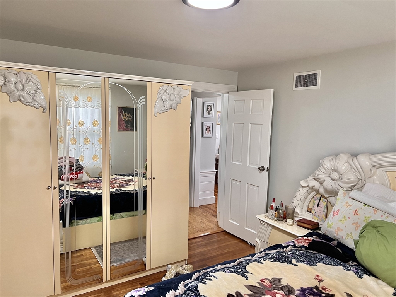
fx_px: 297
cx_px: 198
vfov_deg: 53.1
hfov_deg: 67.3
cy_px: 148
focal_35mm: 26
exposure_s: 1/60
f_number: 1.5
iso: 100
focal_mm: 5.7
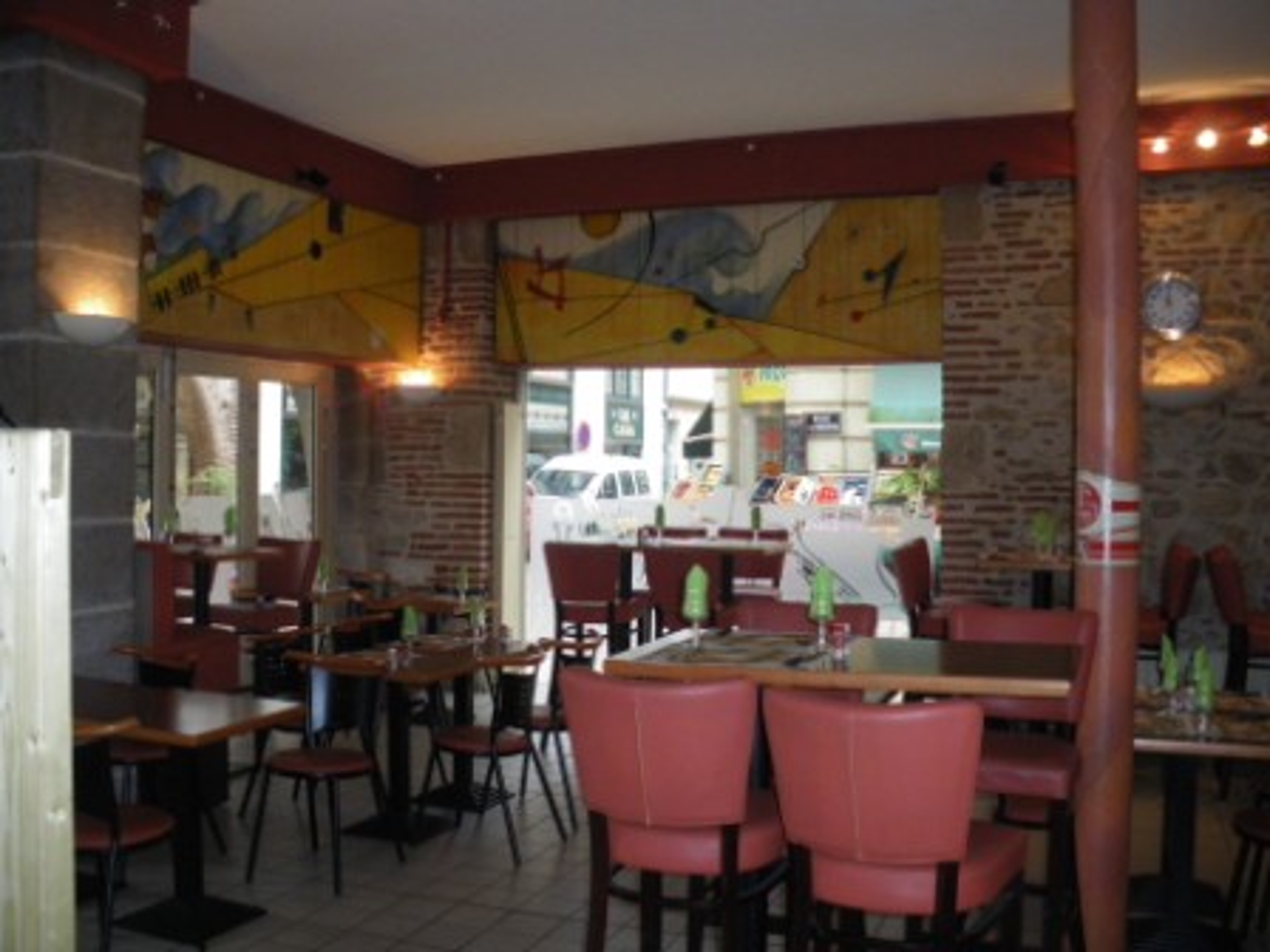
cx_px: 635
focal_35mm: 36
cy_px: 476
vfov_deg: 39.7
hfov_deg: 51.4
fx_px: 1321
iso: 400
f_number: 3.5
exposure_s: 1/50
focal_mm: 6.3
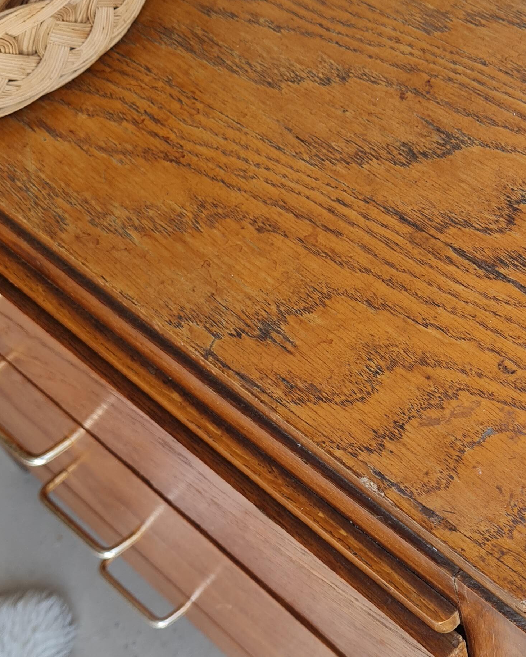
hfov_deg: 26.1
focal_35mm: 56
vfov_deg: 33.6
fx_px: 1090
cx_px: 486
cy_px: 338
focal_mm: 5.4
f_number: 1.8
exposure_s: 1/100
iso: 50
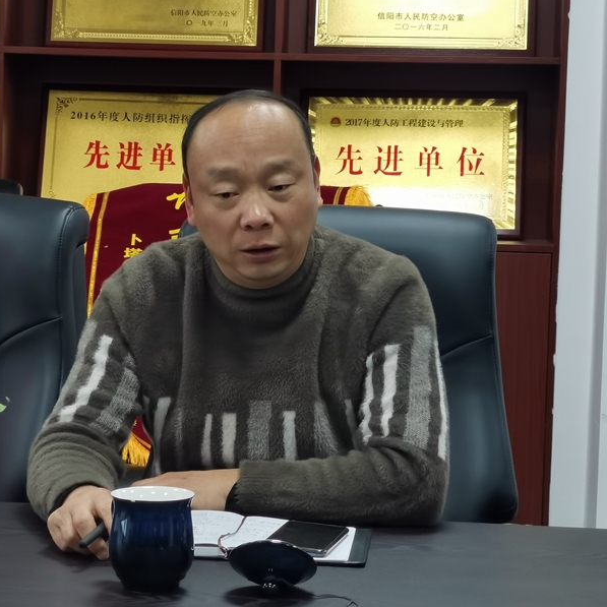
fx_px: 2043
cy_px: 303
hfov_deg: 16.9
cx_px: 233
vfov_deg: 16.9
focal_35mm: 103
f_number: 2.4
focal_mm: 7.48
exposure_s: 1/33.3
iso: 200
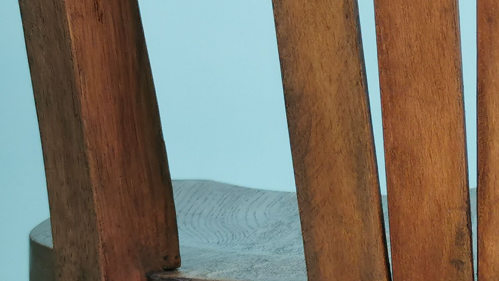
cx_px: 508
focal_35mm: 158
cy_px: 327
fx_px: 2091
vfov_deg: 7.6
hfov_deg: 13.4
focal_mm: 5.58
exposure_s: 1/100
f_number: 1.8
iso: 100
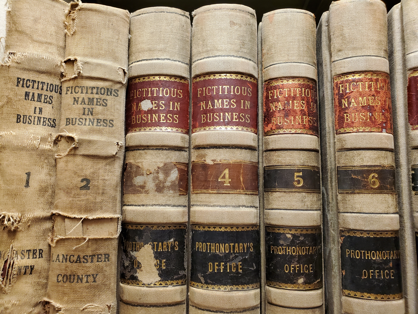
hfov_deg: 67.3
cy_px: 157
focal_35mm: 26
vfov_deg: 53.1
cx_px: 209
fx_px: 314
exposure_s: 1/40
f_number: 2.4
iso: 250
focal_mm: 4.3
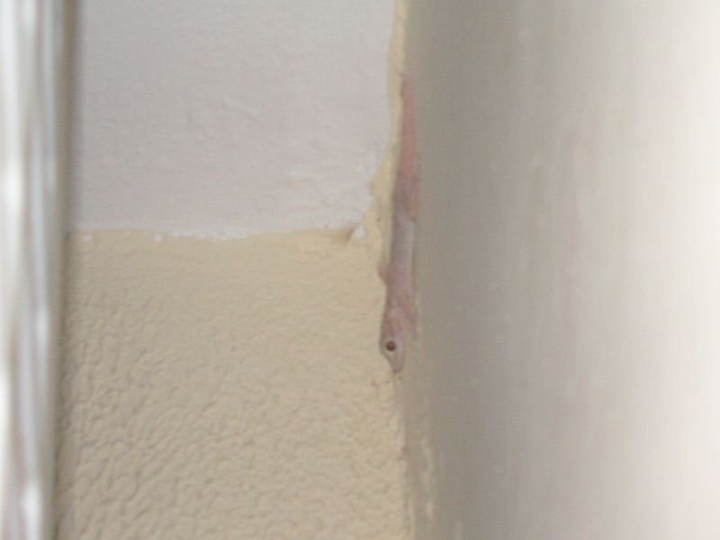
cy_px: 270
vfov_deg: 14.1
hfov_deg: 18.7
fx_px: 2184
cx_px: 360
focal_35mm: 105
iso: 160
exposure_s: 1/105
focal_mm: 17.1
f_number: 5
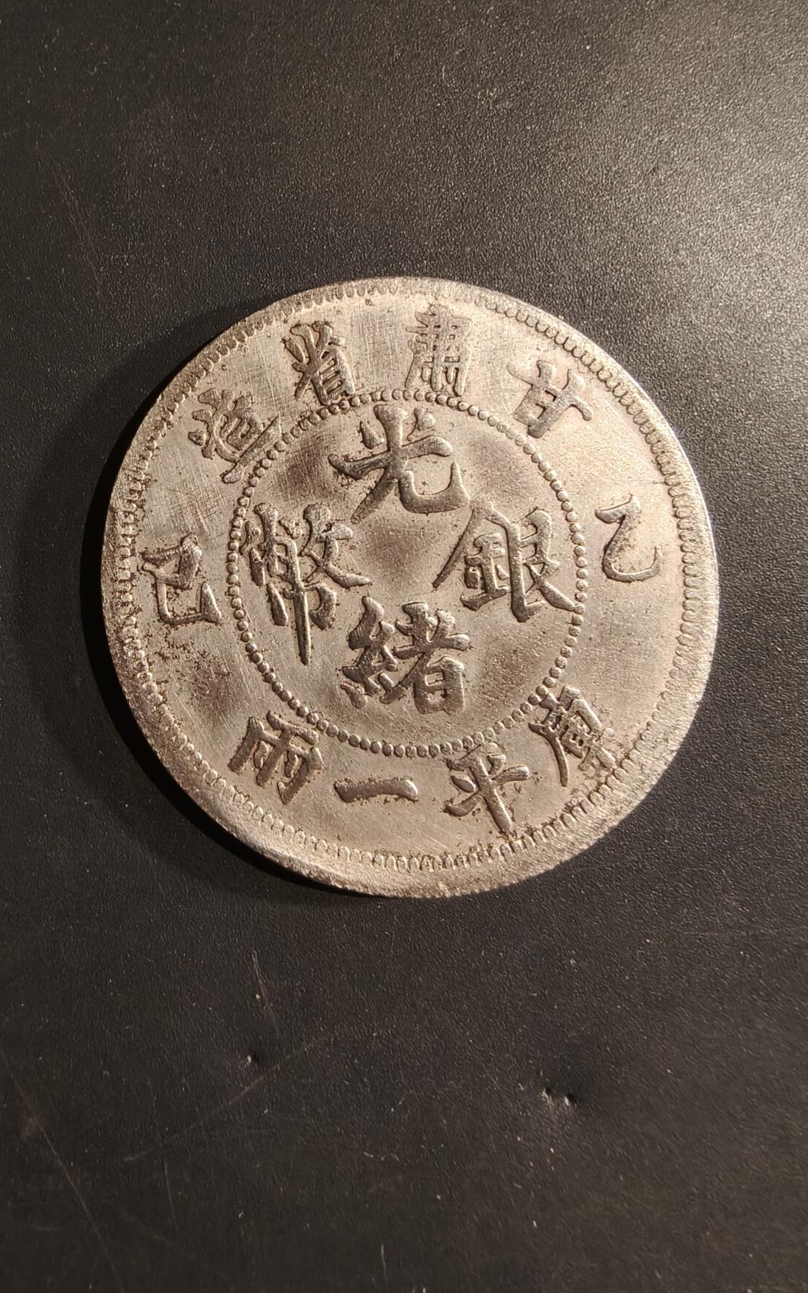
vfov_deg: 72.5
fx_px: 881
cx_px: 388
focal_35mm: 25
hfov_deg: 49.3
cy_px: 656
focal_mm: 2.32
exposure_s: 1/95.3
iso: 200
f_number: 2
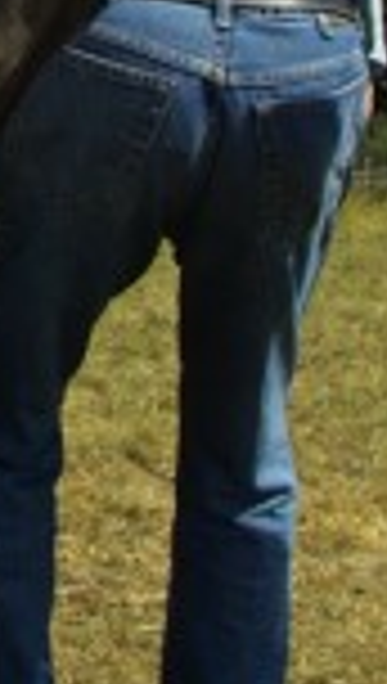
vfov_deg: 18.1
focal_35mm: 112
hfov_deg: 10.5
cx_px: -216
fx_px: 2034
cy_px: -142
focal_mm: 18
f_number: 8
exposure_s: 1/180
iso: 100
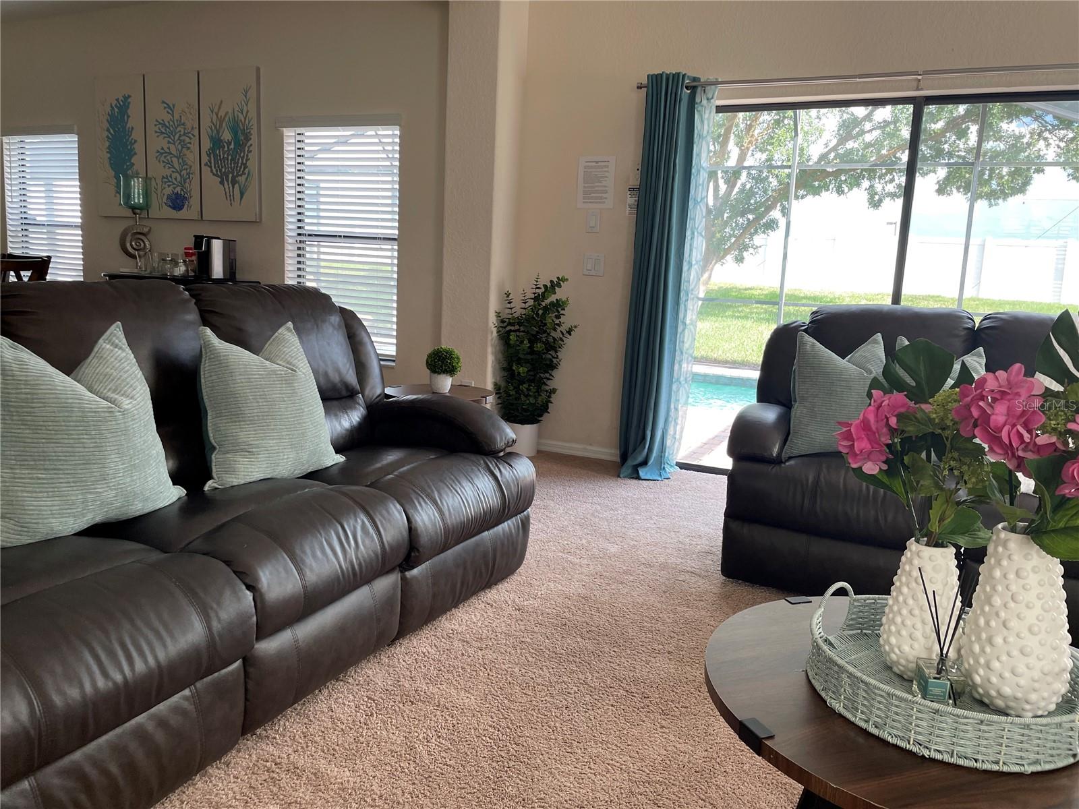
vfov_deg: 53.1
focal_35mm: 26
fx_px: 810
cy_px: 404
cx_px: 540
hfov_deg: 67.3
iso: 50
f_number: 1.6
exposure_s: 1/121
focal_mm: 4.2
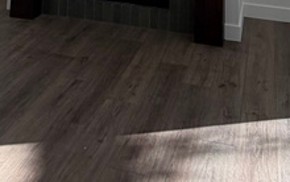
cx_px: 117
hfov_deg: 29.7
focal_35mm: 69
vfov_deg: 13.9
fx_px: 546
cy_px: -244
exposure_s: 1/158
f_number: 2.2
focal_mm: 2.22
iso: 50
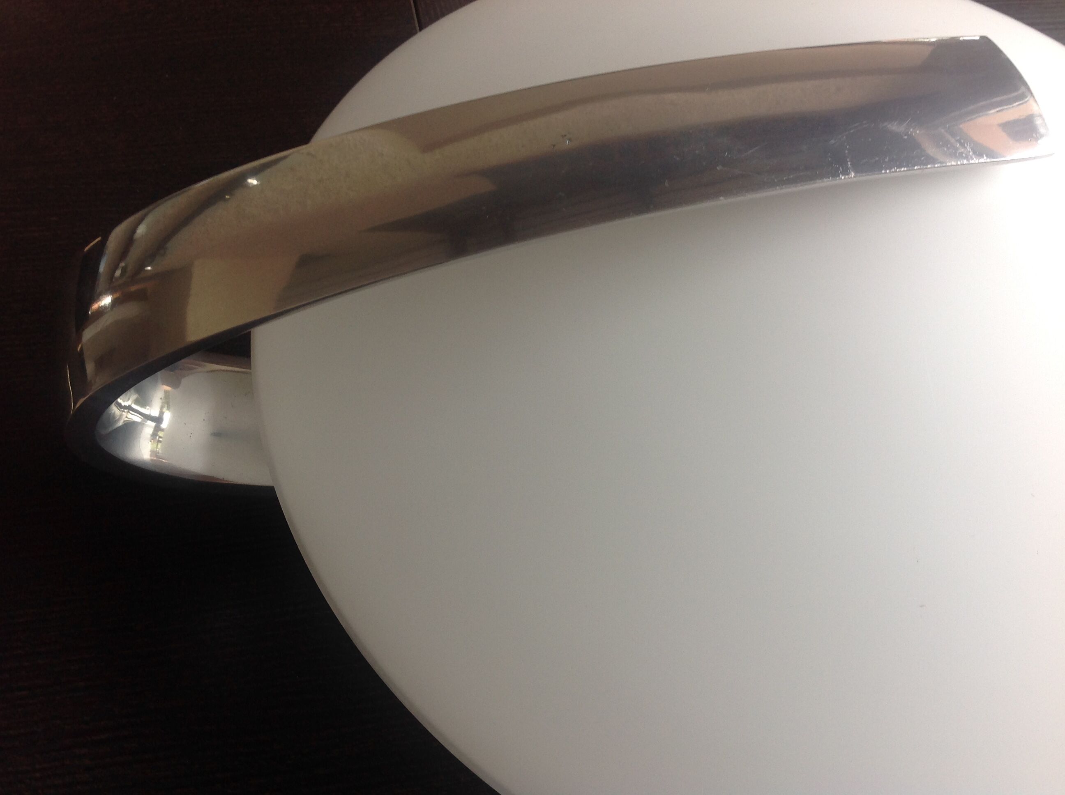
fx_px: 1075
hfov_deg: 52.7
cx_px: 532
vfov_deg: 40.6
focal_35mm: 35
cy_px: 398
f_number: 2.4
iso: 50
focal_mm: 4.28
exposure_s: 1/20
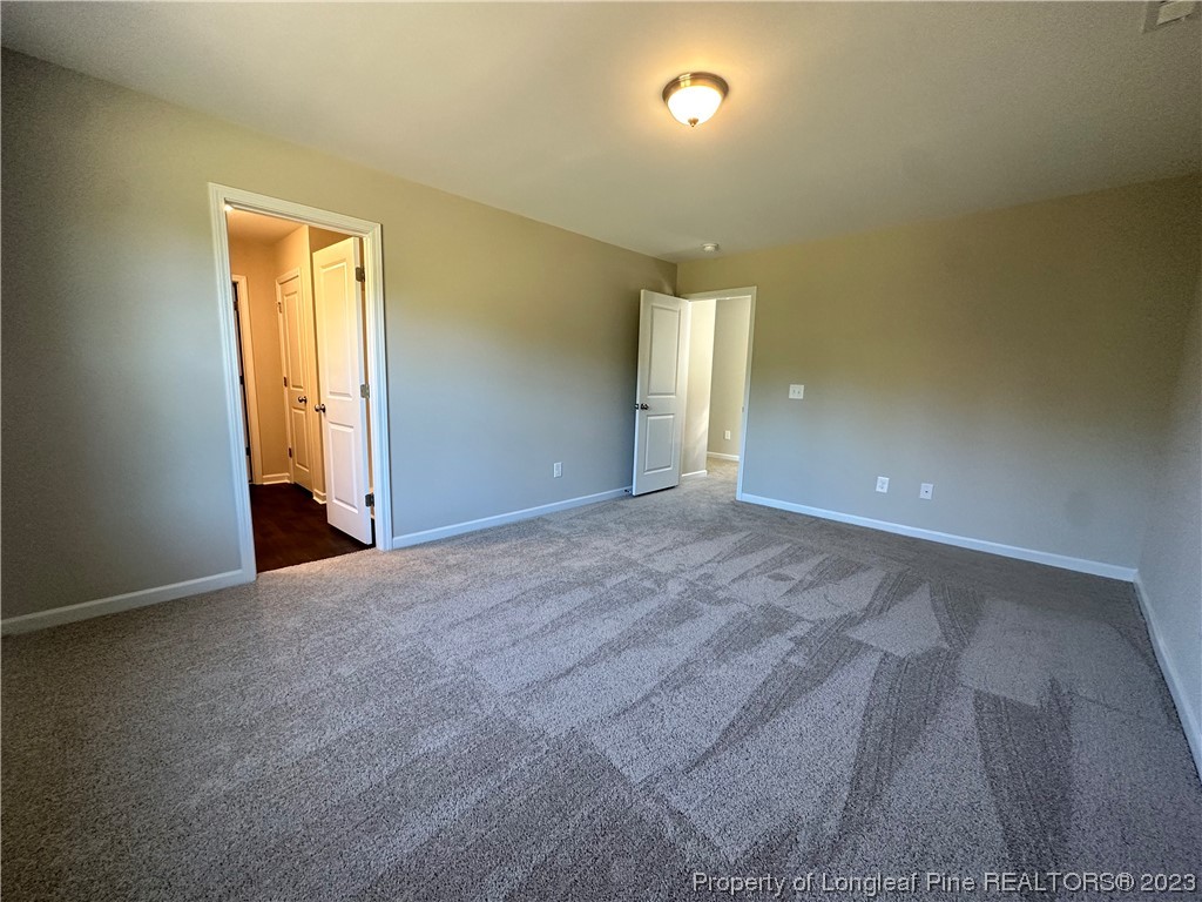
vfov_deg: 85.7
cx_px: 601
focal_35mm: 14
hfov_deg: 102.1
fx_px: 486
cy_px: 451
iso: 200
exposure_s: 1/120
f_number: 2.2
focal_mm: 2.22
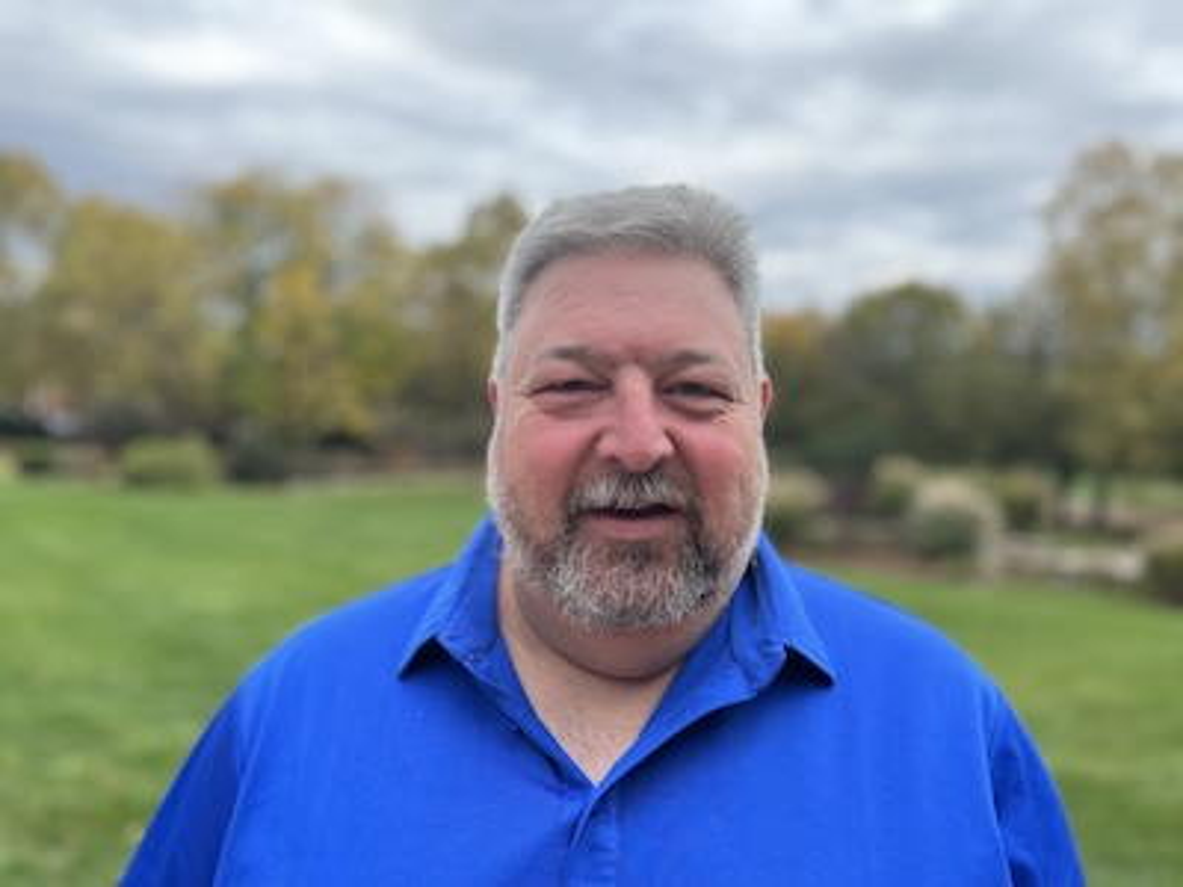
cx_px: 592
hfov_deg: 67.3
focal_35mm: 26
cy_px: 444
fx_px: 889
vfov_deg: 53.1
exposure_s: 1/631
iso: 50
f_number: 1.6
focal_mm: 5.1
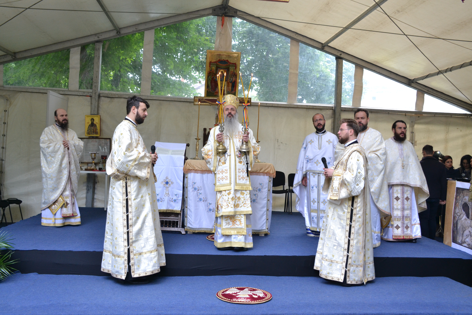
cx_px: 236
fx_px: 433
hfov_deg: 57.2
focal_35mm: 33
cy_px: 158
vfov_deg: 40.0
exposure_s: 1/160
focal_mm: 22
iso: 800
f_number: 5.6
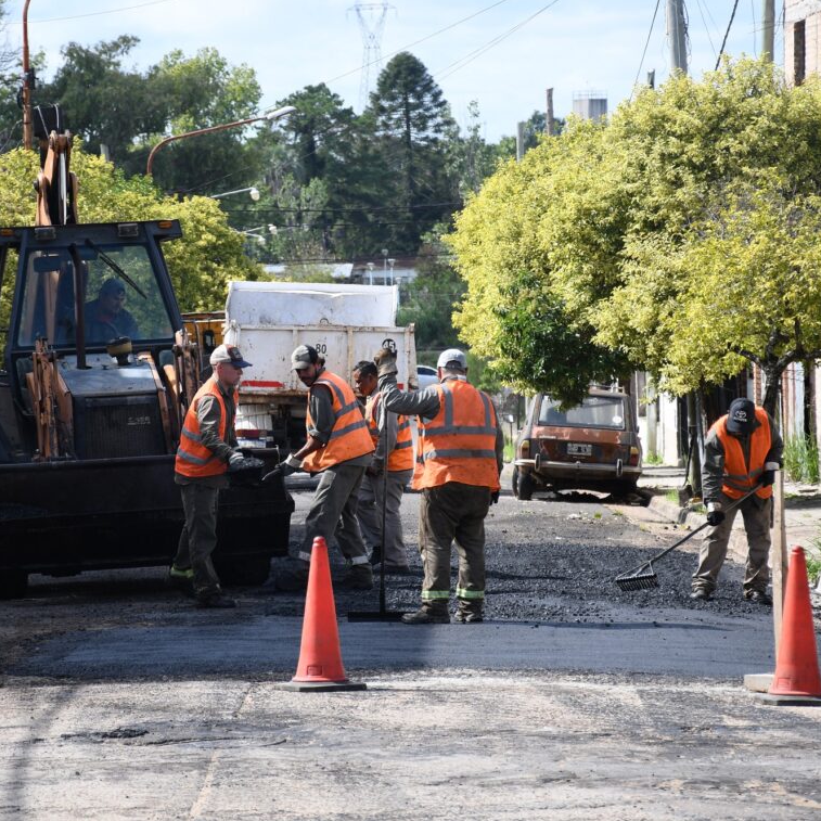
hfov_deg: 8.7
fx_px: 5393
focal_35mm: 201
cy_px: 410
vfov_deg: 8.7
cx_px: 373
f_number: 5.6
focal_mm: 105
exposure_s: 1/250
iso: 100
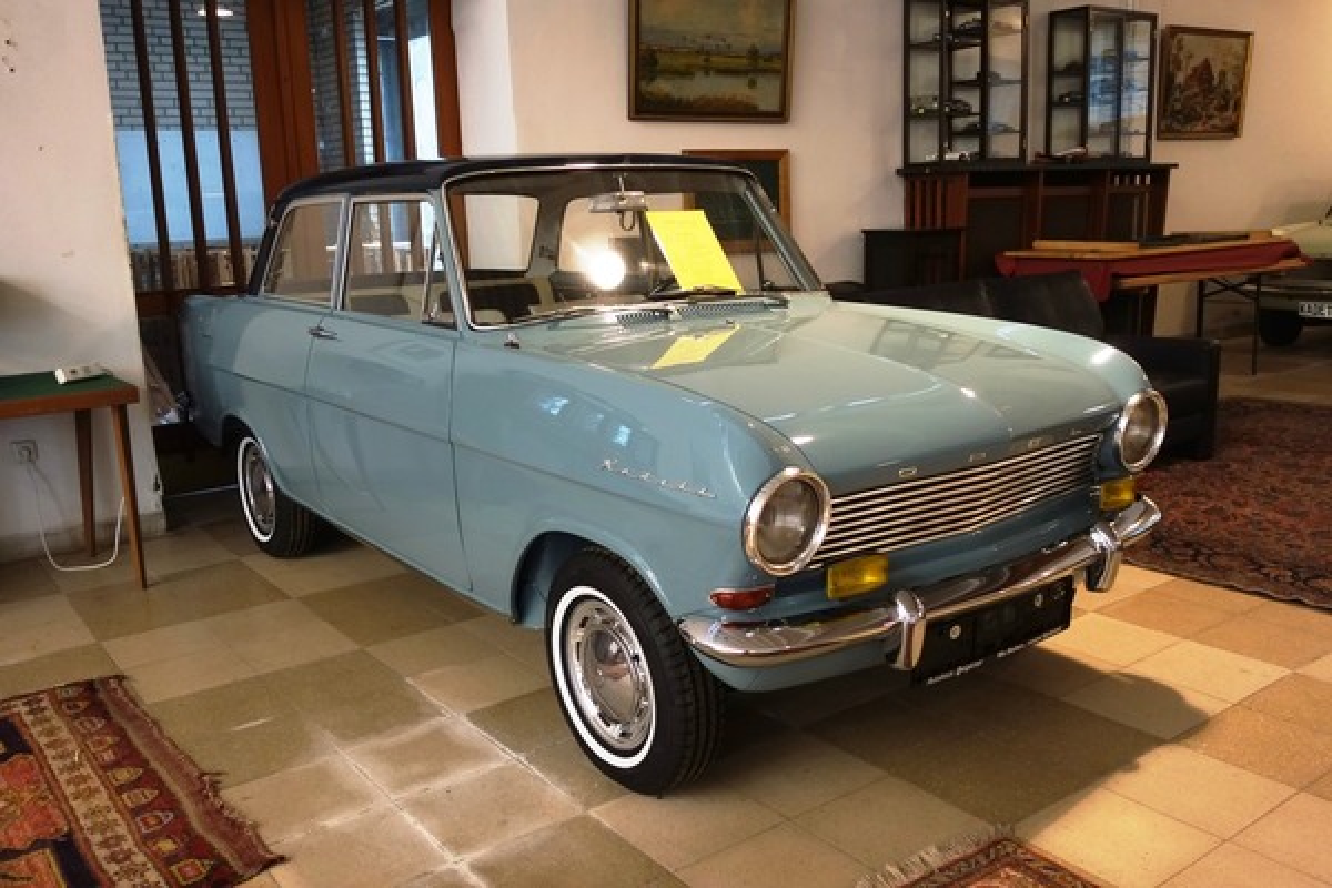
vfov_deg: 41.1
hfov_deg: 58.7
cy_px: 444
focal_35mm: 32
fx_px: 1184
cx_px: 666
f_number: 2.2
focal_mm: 11.75
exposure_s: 1/40
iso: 800
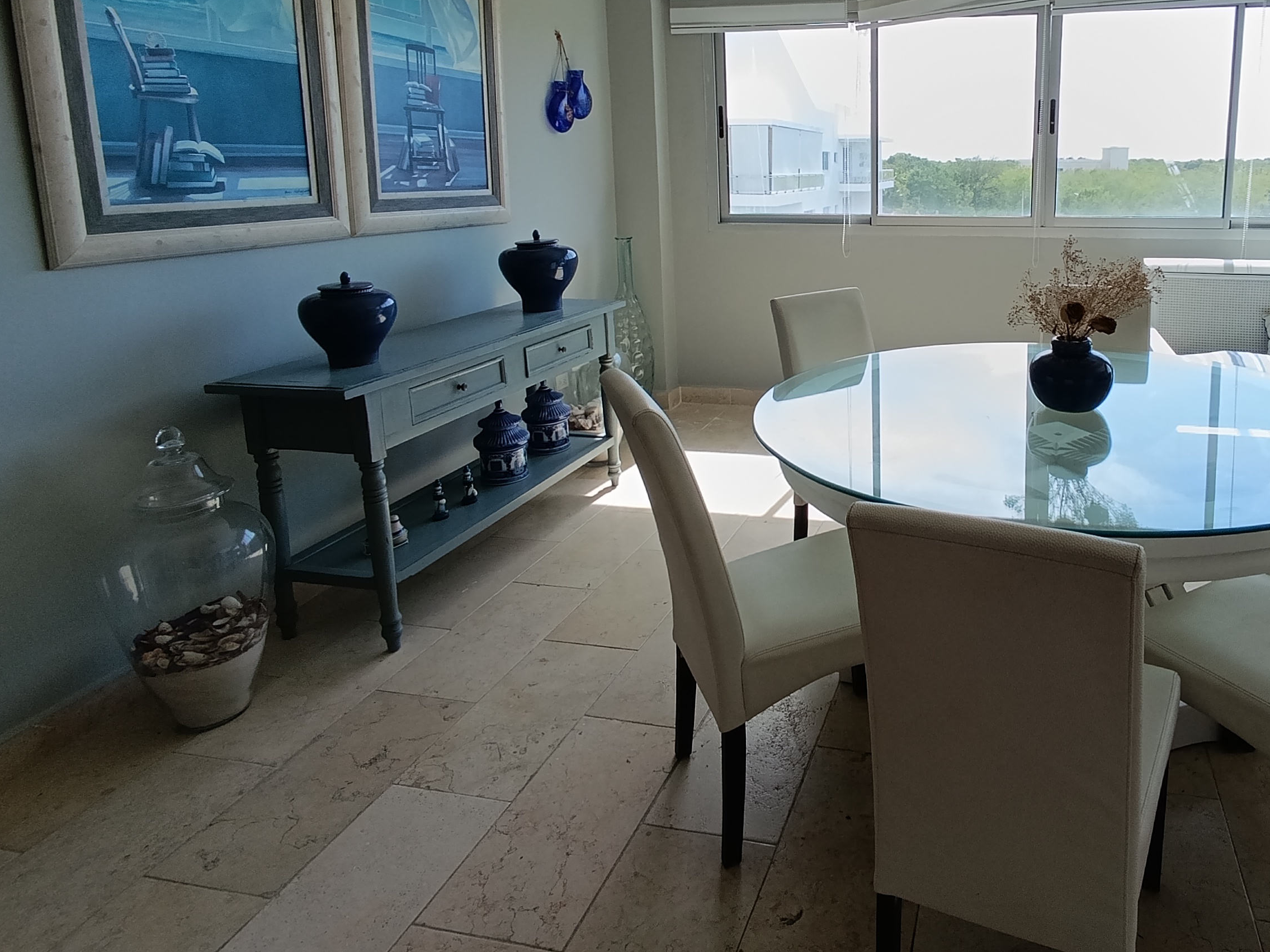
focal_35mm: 23
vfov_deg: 57.4
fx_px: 844
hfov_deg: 71.6
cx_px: 852
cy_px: 306
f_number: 2.2
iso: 50
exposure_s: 1/152
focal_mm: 1.65
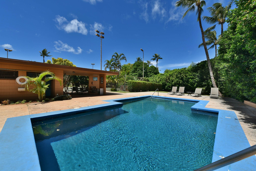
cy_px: 86
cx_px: 128
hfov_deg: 104.3
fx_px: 100
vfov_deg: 81.2
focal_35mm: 14
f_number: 14
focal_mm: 14
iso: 100
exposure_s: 1/80
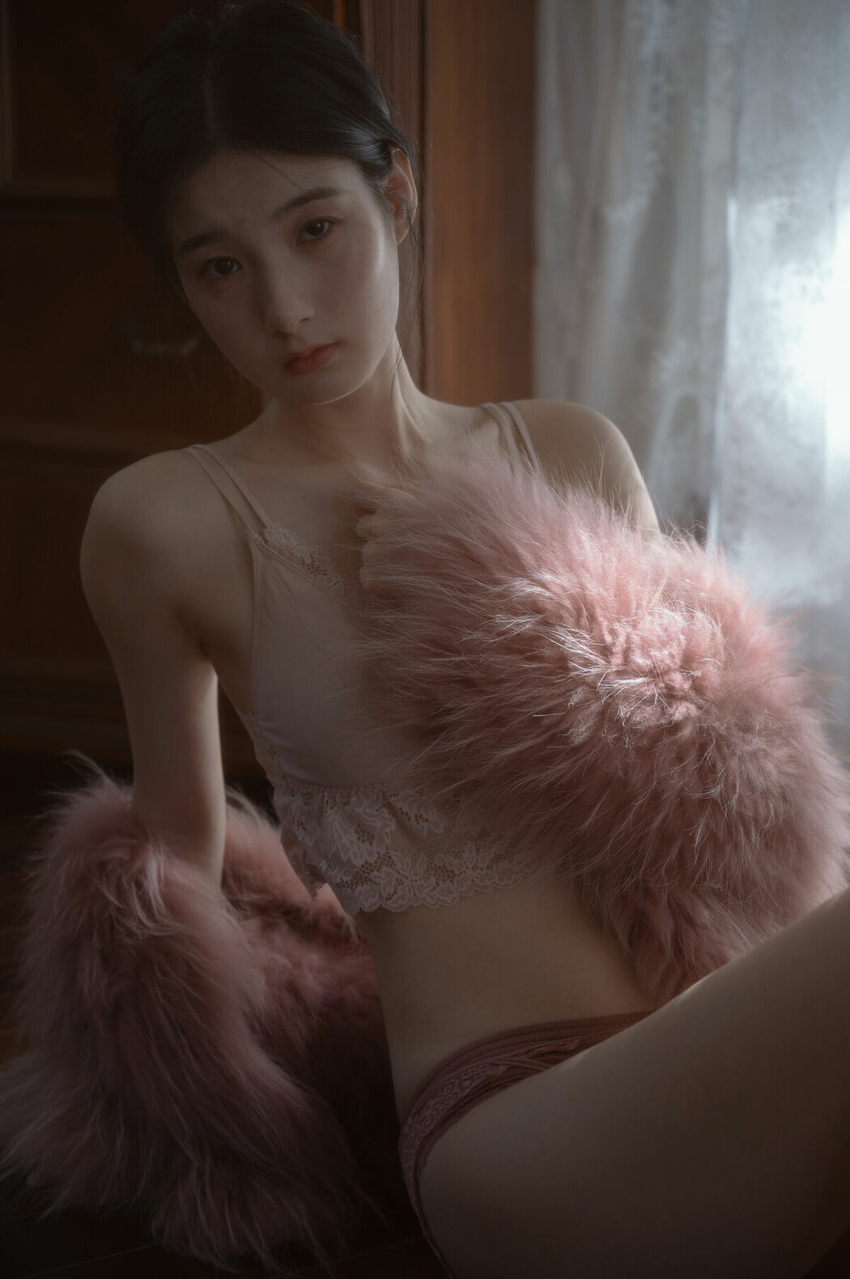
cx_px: 425
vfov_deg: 31.4
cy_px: 640
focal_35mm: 64
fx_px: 2270
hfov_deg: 21.2
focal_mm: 64
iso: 400
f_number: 4
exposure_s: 1/125
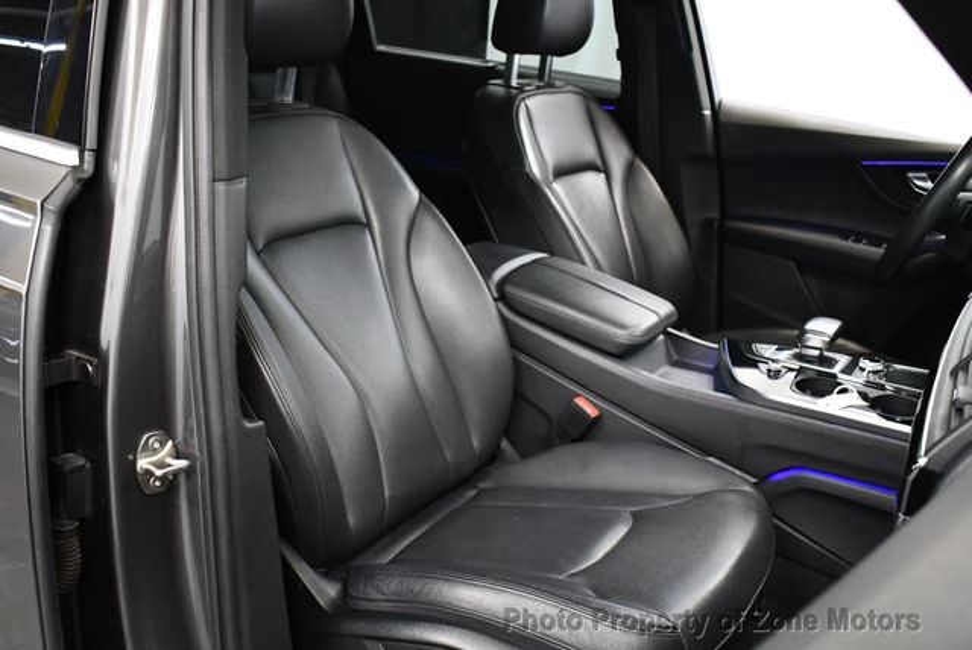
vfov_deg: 36.9
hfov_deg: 53.1
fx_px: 973
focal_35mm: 36
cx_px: 486
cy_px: 325
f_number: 3.5
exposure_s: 1/100
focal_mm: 18
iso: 3200
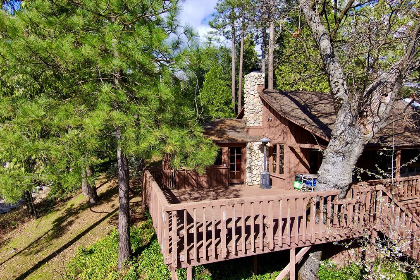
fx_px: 257
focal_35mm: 22
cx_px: 210
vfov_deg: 57.1
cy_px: 153
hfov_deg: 78.6
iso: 100
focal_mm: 3.7
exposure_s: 1/880
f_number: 2.8
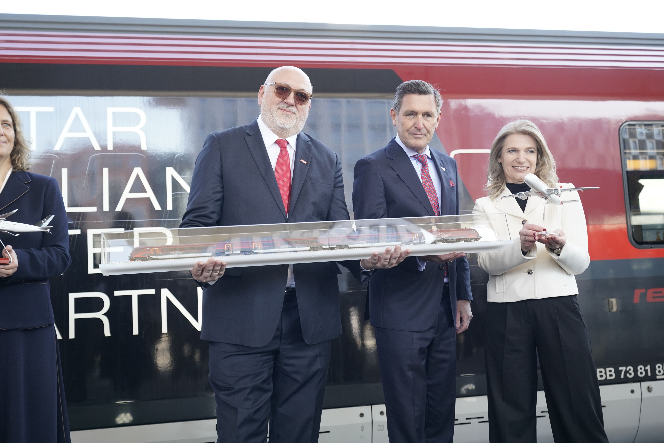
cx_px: 332
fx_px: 646
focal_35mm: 35
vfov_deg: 37.9
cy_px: 222
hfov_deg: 54.4
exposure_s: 1/400
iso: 1250
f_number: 4
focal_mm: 35
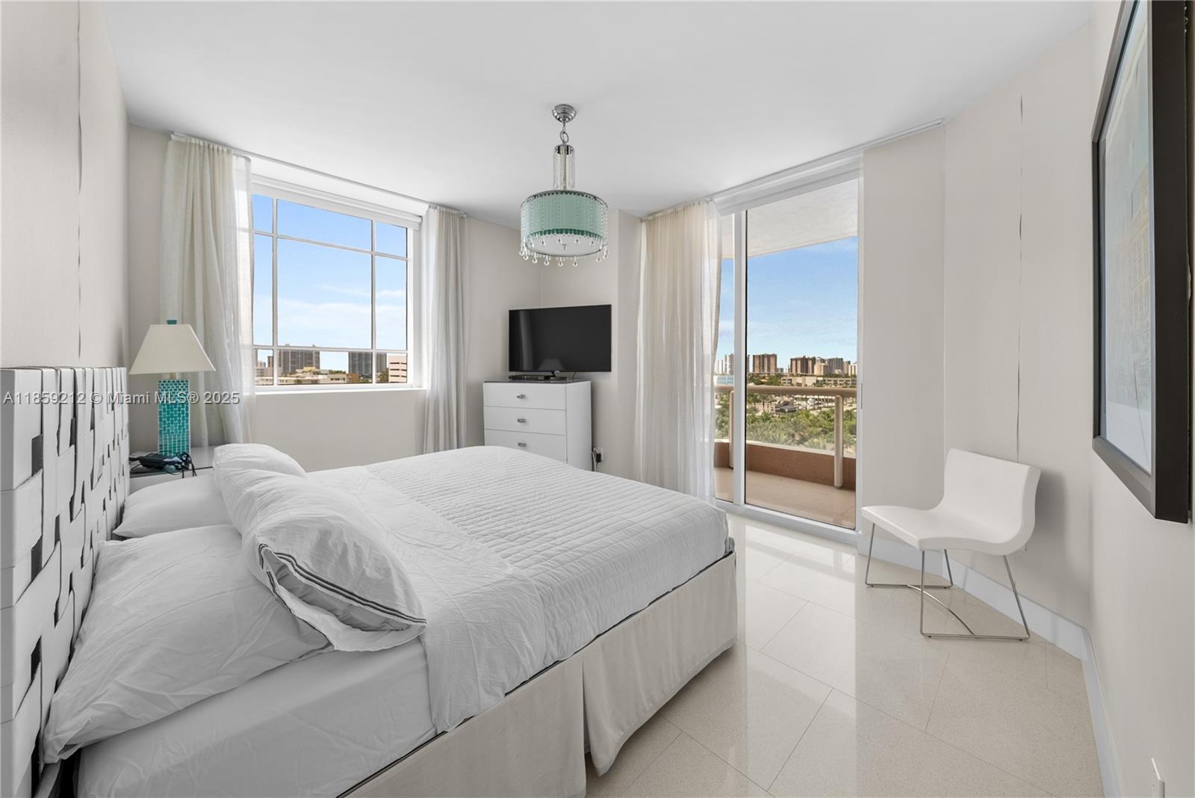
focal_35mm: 12
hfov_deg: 112.6
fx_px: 398
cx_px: 598
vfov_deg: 90.1
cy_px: 399
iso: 160
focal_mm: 12
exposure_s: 1/2.5
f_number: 8
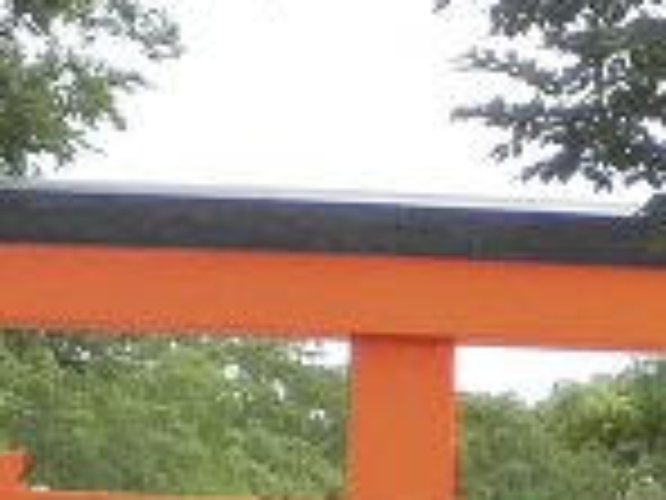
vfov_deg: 3.0
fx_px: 9466
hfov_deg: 4.0
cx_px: 756
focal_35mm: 492
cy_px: 833
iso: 64
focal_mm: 16.5
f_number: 5.4
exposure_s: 1/100
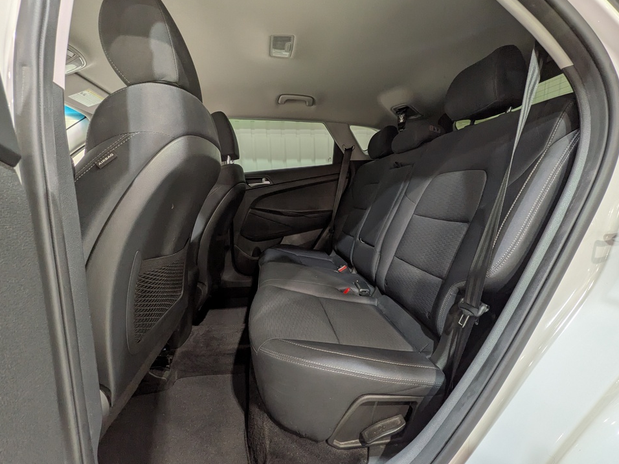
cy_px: 236
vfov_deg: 81.7
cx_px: 307
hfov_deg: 98.2
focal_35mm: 15
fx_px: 268
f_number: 2.2
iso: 54
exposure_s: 1/25
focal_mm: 1.83
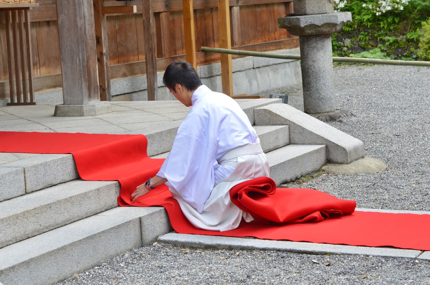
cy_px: 142
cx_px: 215
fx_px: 1252
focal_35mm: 105
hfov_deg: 19.5
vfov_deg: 13.0
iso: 800
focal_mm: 70
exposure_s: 1/400
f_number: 5.6
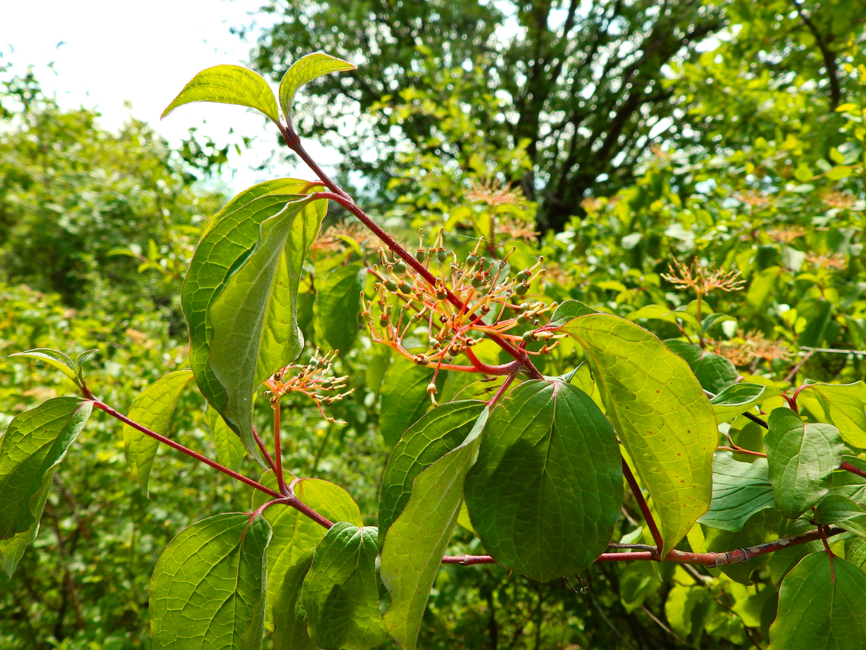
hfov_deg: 56.8
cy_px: 325
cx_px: 433
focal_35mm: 32
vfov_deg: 44.2
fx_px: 801
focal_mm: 5.7
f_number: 4
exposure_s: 1/125
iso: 80
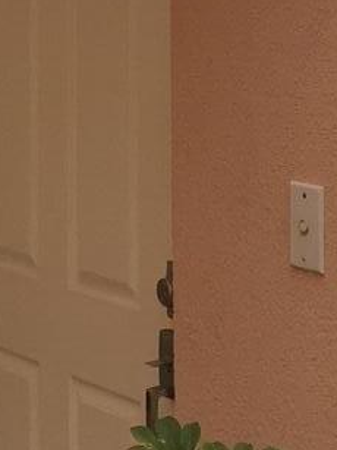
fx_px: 2000
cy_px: -108
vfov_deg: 12.5
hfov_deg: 8.9
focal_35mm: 154
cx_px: -403
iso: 32
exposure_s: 1/2198
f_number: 2.2
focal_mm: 4.15
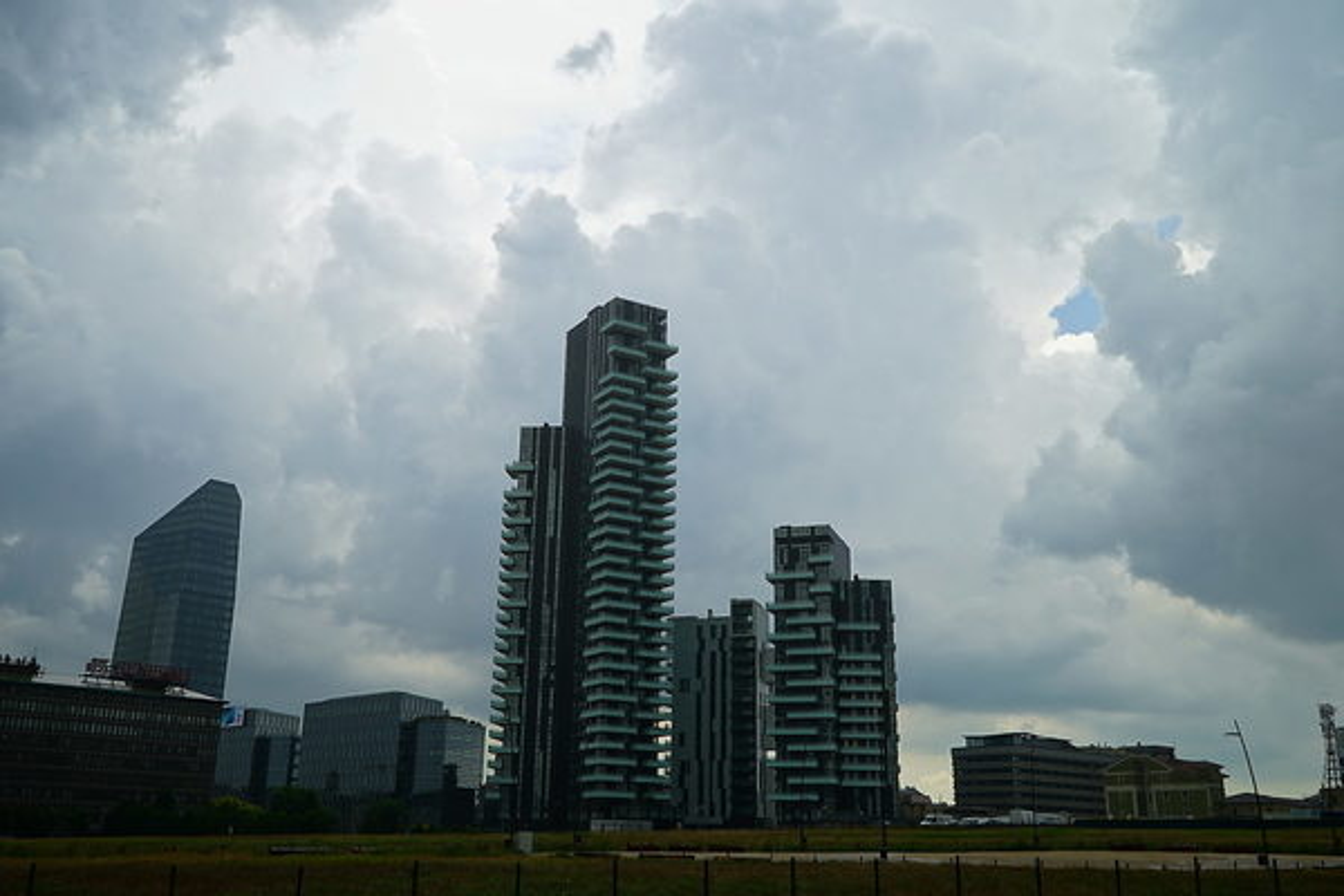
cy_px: 448
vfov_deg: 41.1
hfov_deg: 58.7
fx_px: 1195
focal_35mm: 32
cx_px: 672
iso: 50
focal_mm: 32
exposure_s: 1/25
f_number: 18
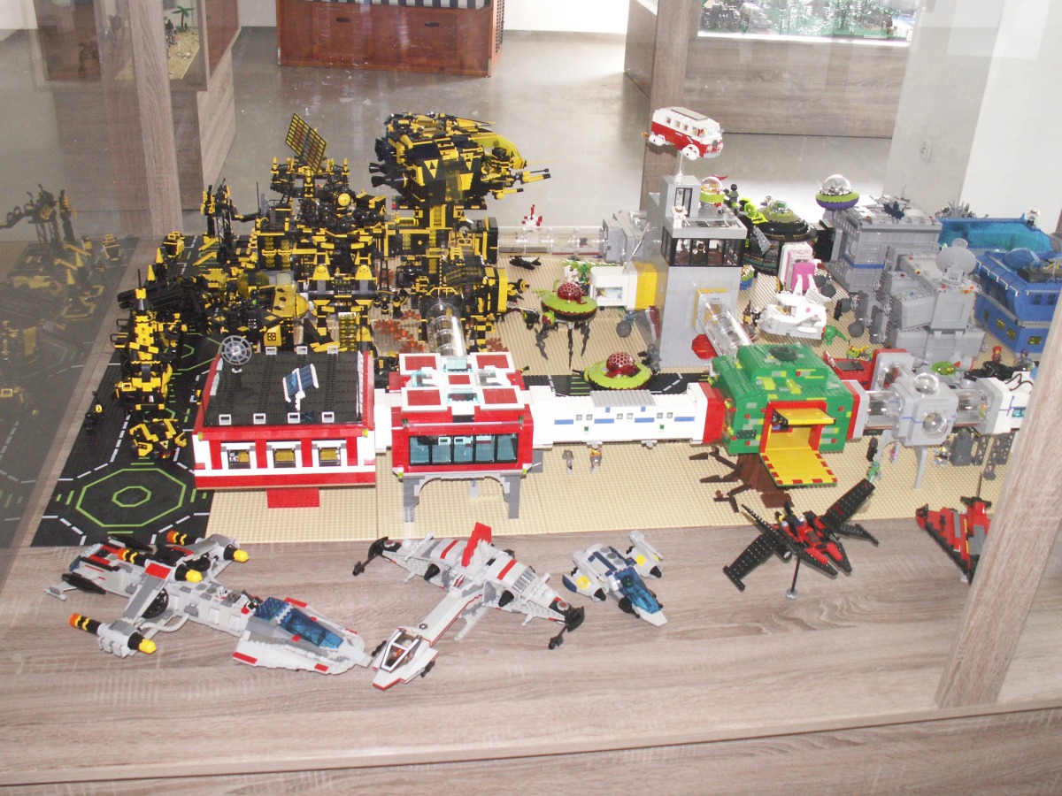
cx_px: 531
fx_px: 1074
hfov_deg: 52.6
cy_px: 398
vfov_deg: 40.7
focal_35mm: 35
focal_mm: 5.86
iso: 160
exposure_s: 1/60
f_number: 2.8
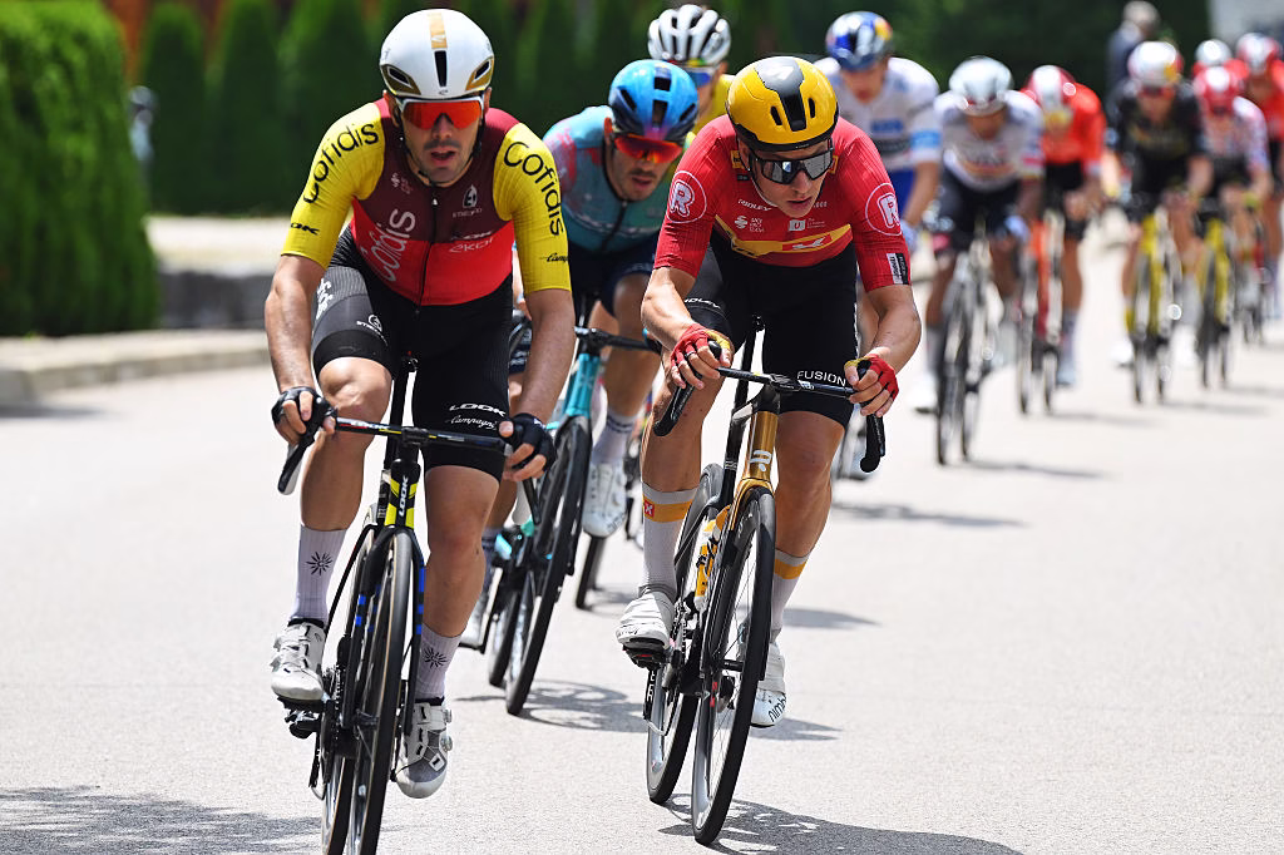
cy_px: 428
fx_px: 10696
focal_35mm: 300
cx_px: 642
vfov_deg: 4.6
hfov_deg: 6.9
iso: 320
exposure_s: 1/2500
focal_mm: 200
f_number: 3.5
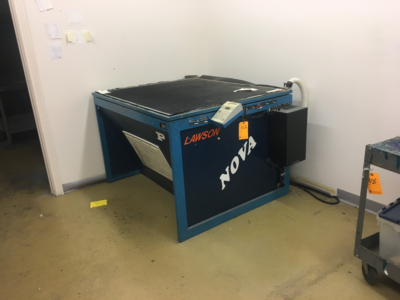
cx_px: 200
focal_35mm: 29
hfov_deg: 61.7
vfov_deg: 48.2
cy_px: 150
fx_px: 335
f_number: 2.2
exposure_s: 1/30
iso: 64
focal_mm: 4.15
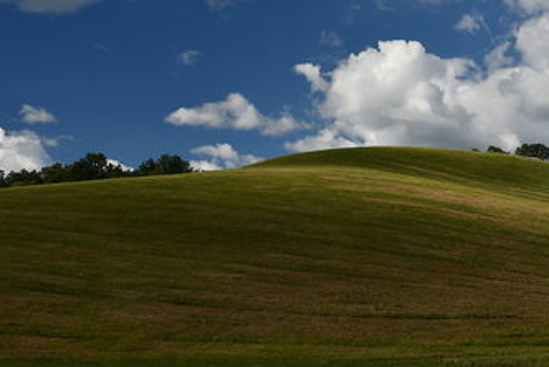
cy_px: 145
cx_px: 420
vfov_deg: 20.9
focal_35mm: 65
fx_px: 992
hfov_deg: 30.4
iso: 100
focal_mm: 24
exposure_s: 1/500
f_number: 7.1
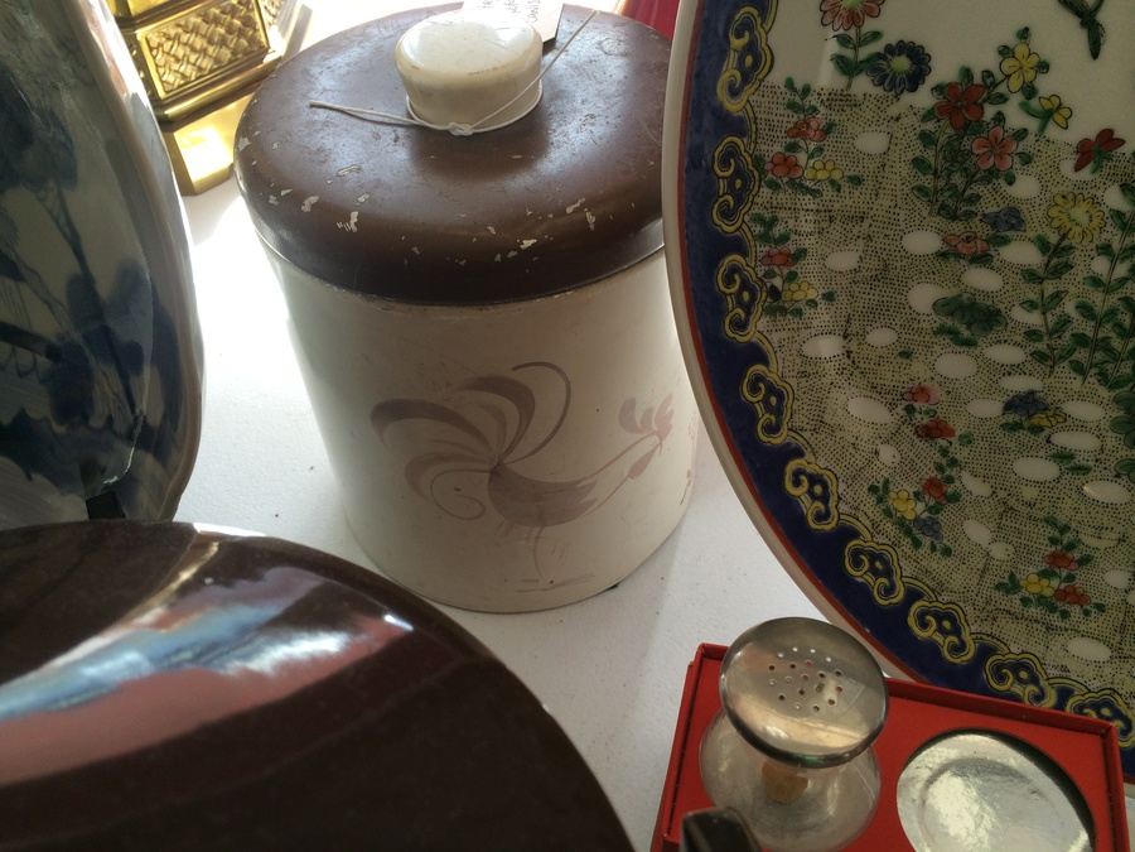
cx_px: 568
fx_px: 984
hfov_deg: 60.0
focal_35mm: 30
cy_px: 426
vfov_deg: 46.8
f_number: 2.2
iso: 50
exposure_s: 1/120
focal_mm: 4.12
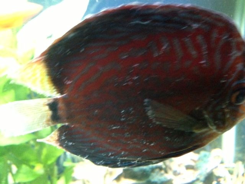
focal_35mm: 33
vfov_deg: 42.9
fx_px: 234
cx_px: 122
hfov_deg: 55.4
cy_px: 92
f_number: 2.4
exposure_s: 1/15
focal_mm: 4.13
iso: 800
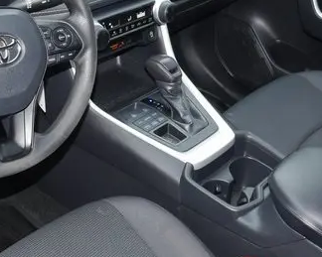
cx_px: 156
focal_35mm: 54
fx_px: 514
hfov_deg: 34.8
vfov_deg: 28.0
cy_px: 104
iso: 800
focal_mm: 14
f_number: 5
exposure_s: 1/60
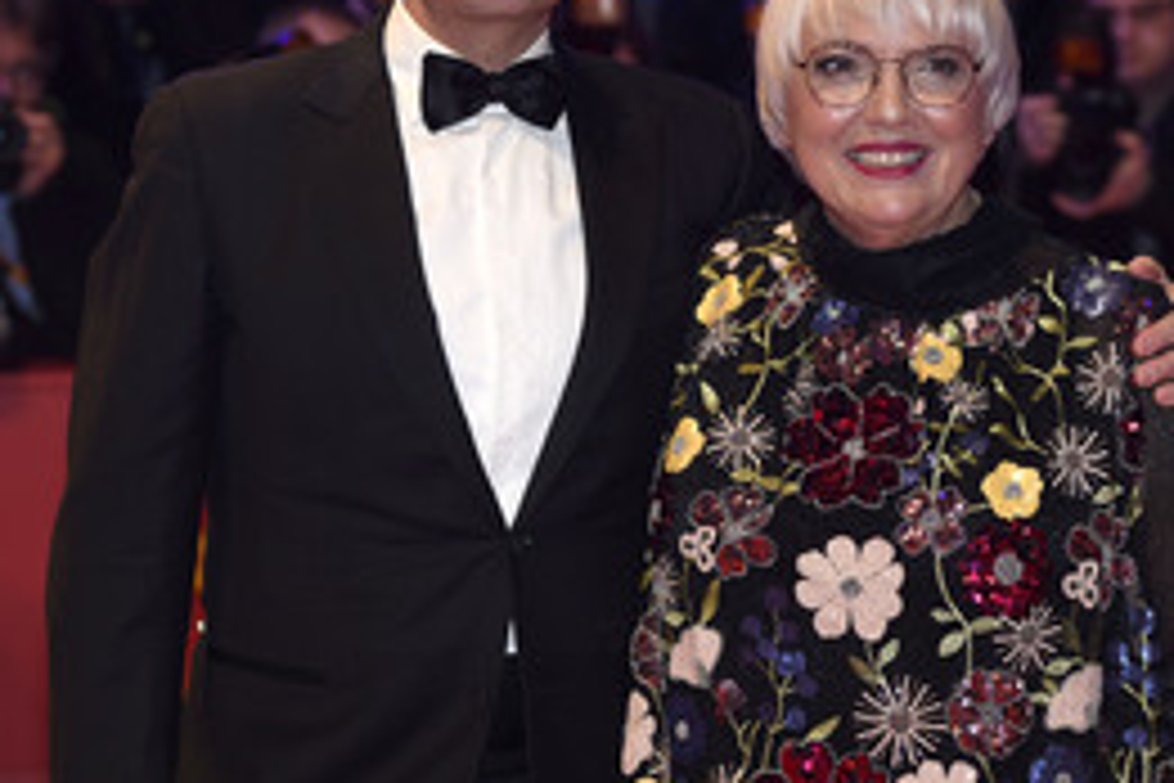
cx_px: 618
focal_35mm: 121
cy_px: 320
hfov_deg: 16.9
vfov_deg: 11.3
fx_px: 3946
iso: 800
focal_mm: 70
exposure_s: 1/640
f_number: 3.5
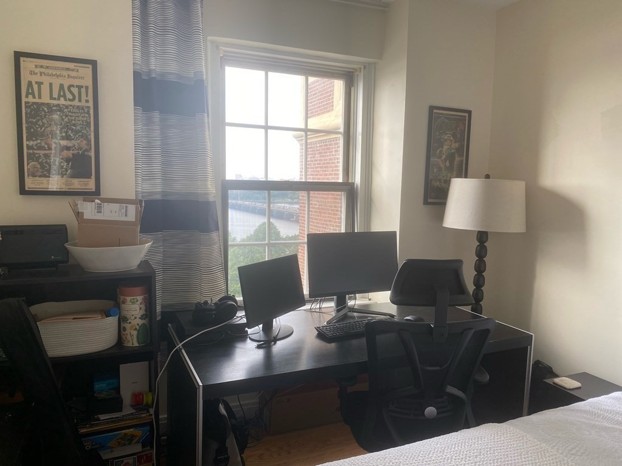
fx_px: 467
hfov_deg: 67.3
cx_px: 311
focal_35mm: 26
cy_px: 233
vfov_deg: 53.1
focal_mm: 4.25
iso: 40
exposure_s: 1/121
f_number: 1.8
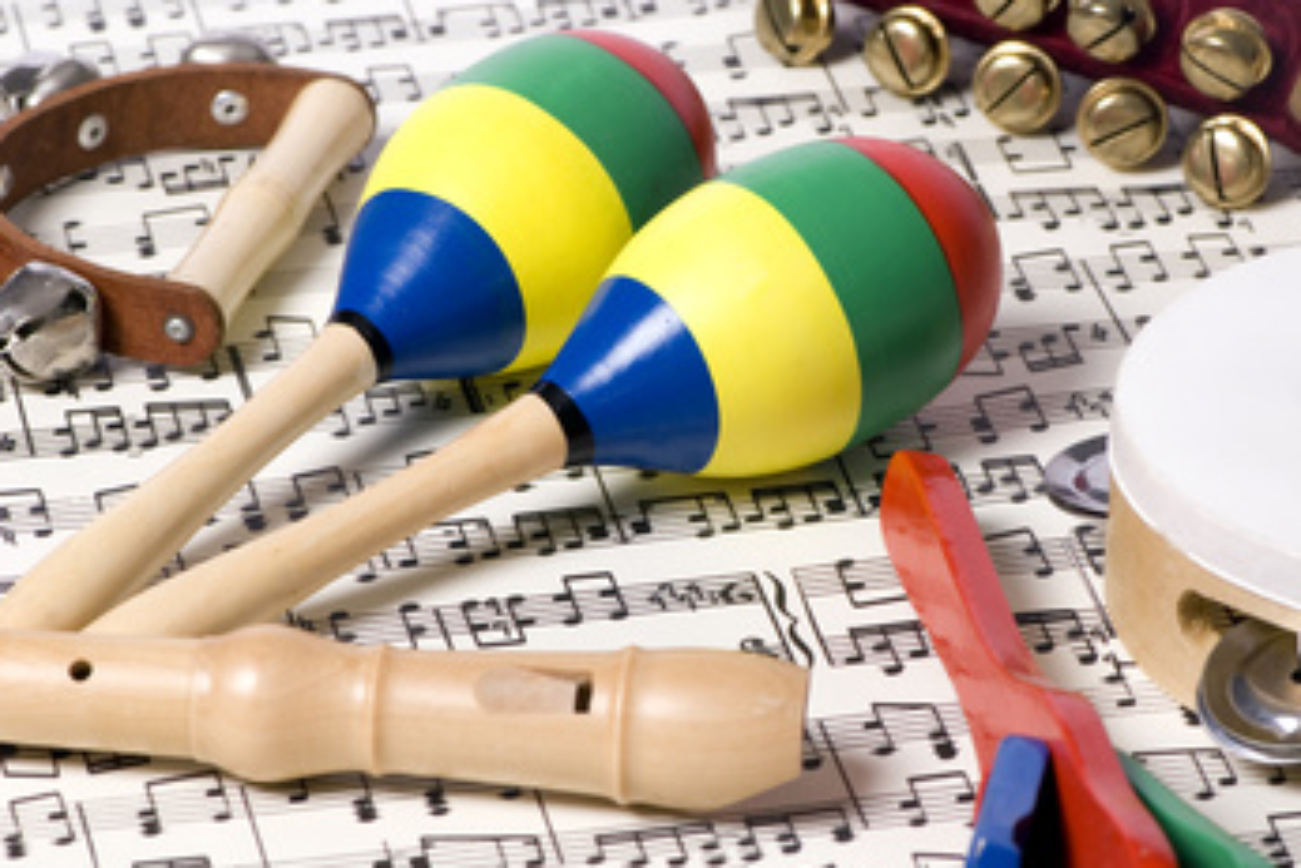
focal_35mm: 193
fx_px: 6963
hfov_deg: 10.7
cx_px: 780
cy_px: 483
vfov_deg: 7.1
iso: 100
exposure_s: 1/160
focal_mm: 105
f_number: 11
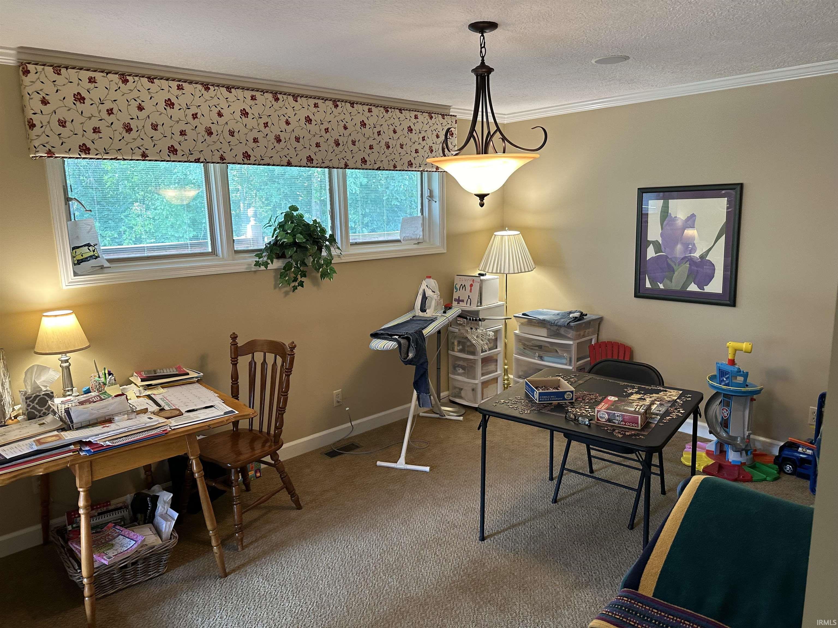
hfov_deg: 71.6
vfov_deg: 56.8
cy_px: 314
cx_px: 419
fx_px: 581
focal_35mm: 24
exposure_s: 1/60
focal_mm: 6.86
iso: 160
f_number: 1.78
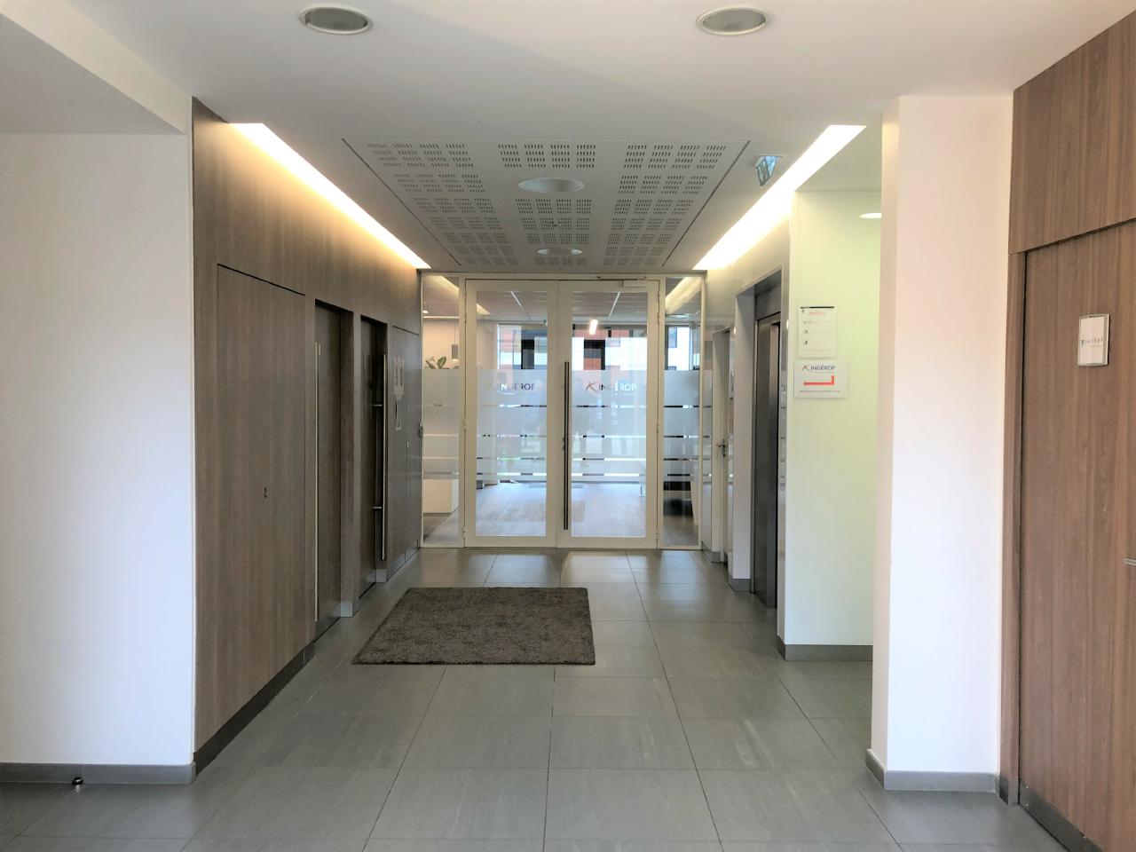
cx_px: 568
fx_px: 919
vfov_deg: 49.7
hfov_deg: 63.4
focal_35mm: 28
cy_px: 426
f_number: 1.8
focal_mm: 3.99
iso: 32
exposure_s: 1/33
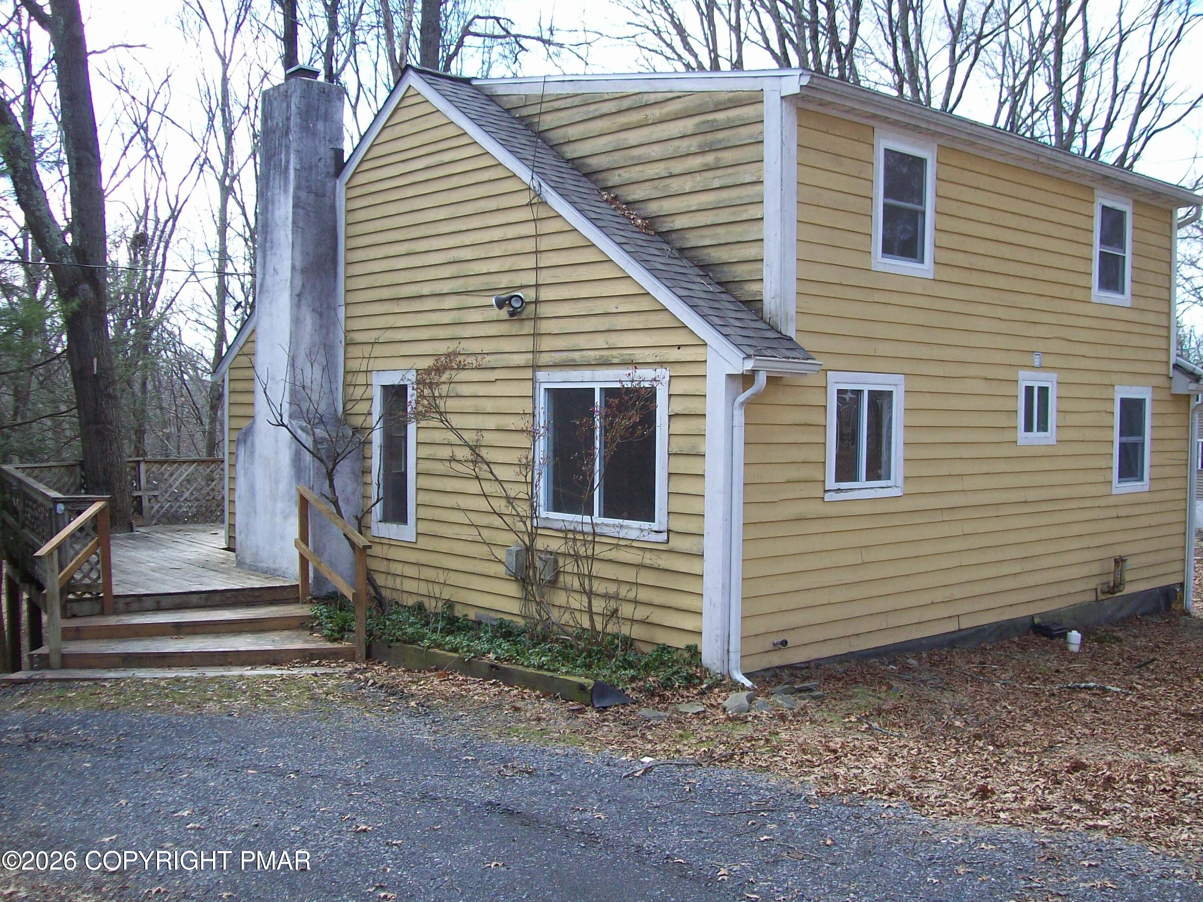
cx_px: 602
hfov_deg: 51.4
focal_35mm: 36
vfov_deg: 39.7
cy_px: 451
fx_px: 1251
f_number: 2.7
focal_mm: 6
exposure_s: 1/194
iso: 80
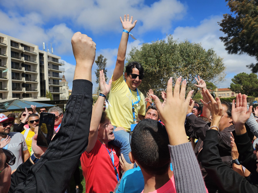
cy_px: 96
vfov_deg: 58.9
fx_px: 171
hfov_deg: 73.9
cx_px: 129
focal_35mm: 23
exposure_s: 1/3168
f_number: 1.8
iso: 25
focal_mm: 5.4
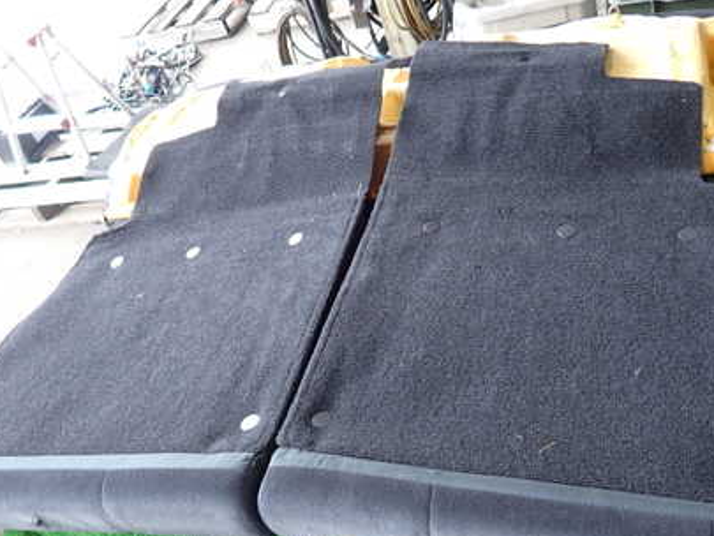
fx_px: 763
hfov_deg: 50.1
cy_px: 282
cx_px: 377
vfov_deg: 38.7
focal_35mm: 37
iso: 200
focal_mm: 4.5
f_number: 2
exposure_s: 1/60
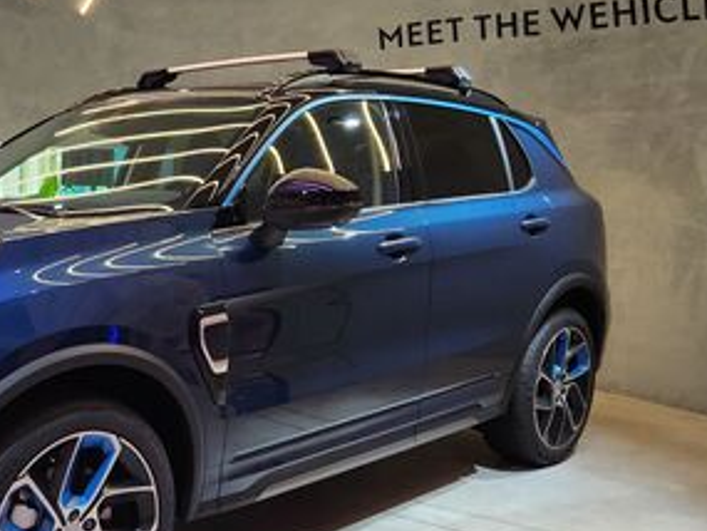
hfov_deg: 41.0
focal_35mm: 44
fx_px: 899
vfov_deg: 32.8
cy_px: 318
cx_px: 136
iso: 100
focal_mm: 5.4
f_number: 1.8
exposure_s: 1/51
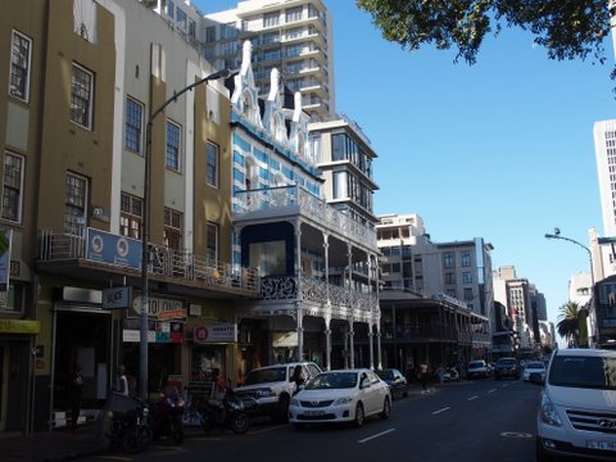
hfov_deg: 49.0
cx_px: 308
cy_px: 231
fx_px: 676
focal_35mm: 38
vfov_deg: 37.7
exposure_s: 1/640
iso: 100
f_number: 3.5
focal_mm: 8.1
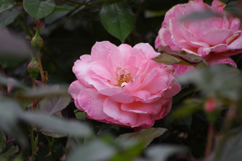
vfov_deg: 3.0
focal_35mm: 450
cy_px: 80
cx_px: 121
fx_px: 3021
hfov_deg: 4.6
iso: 400
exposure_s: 1/400
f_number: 8
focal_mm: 300
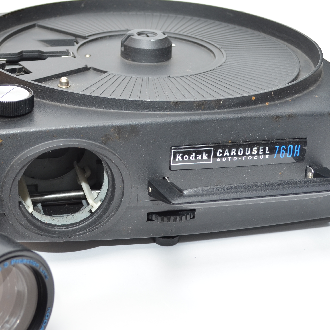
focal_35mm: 81
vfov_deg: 21.4
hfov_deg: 21.3
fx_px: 874
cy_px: 186
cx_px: 105
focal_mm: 32
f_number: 5.6
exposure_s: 1/125
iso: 250
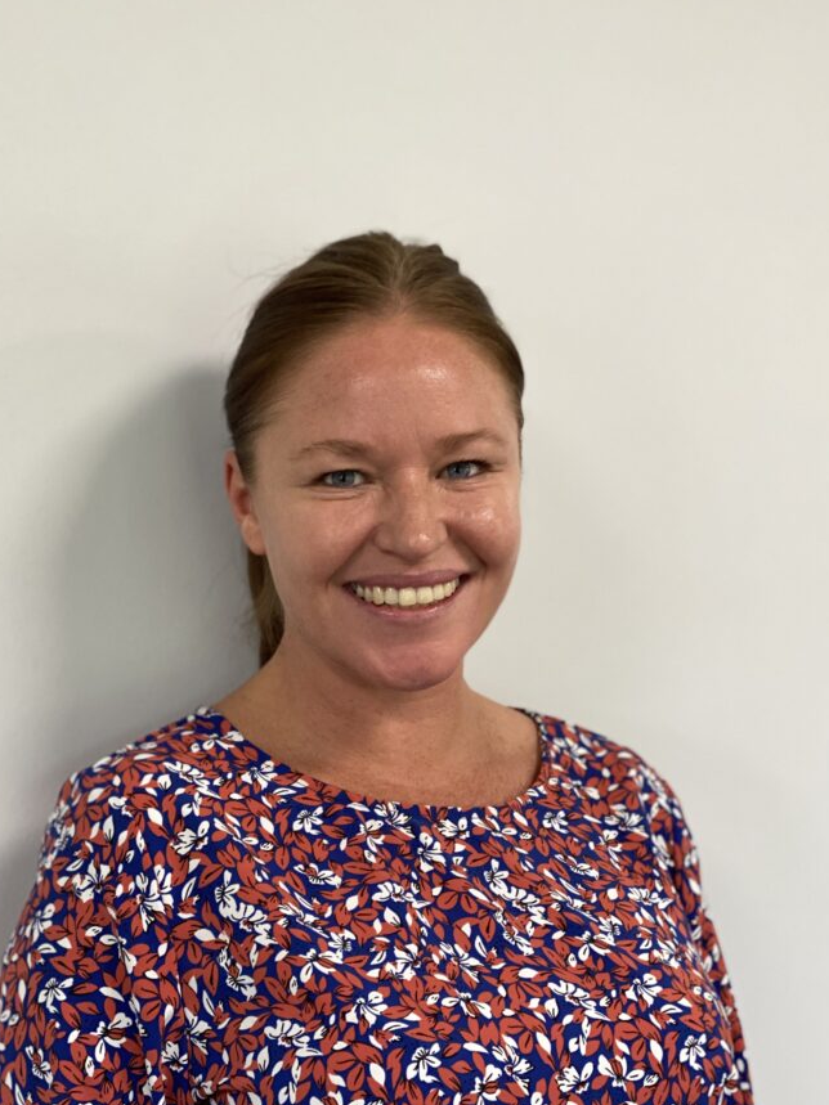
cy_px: 626
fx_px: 1980
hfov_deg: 23.6
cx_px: 373
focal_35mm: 62
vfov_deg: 31.2
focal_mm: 6
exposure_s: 1/50
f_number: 2
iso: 160
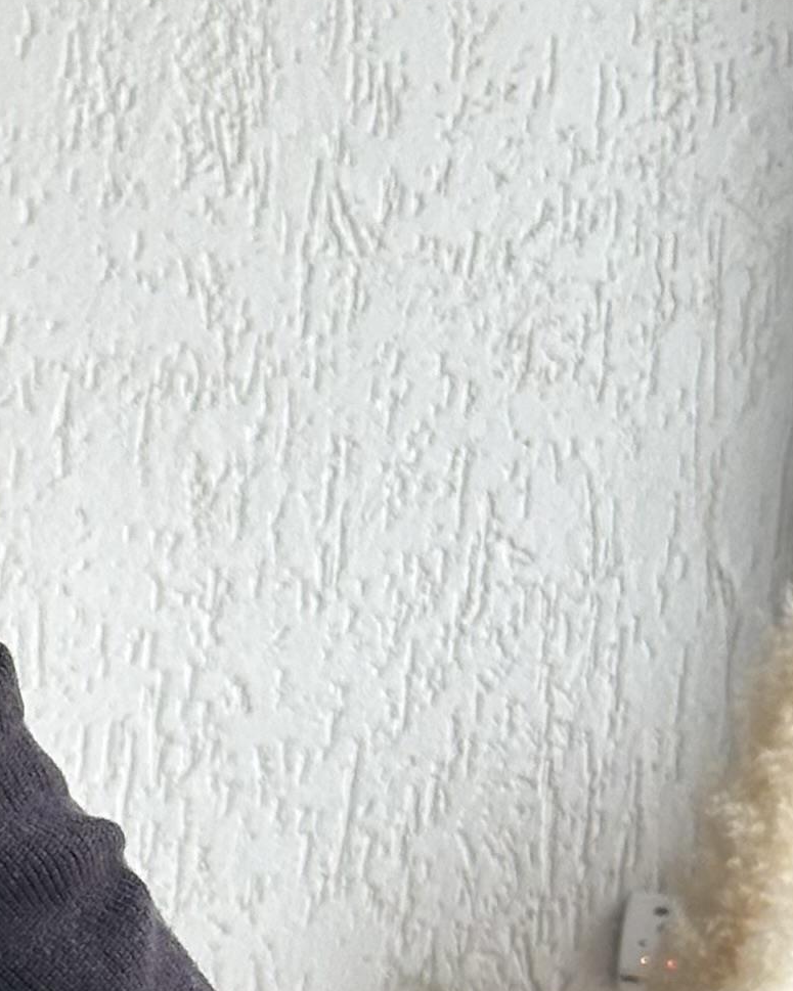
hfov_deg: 7.8
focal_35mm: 195
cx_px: -231
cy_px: 951
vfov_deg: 9.8
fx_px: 5722
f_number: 1.78
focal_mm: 6.86
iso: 80
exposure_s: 1/162
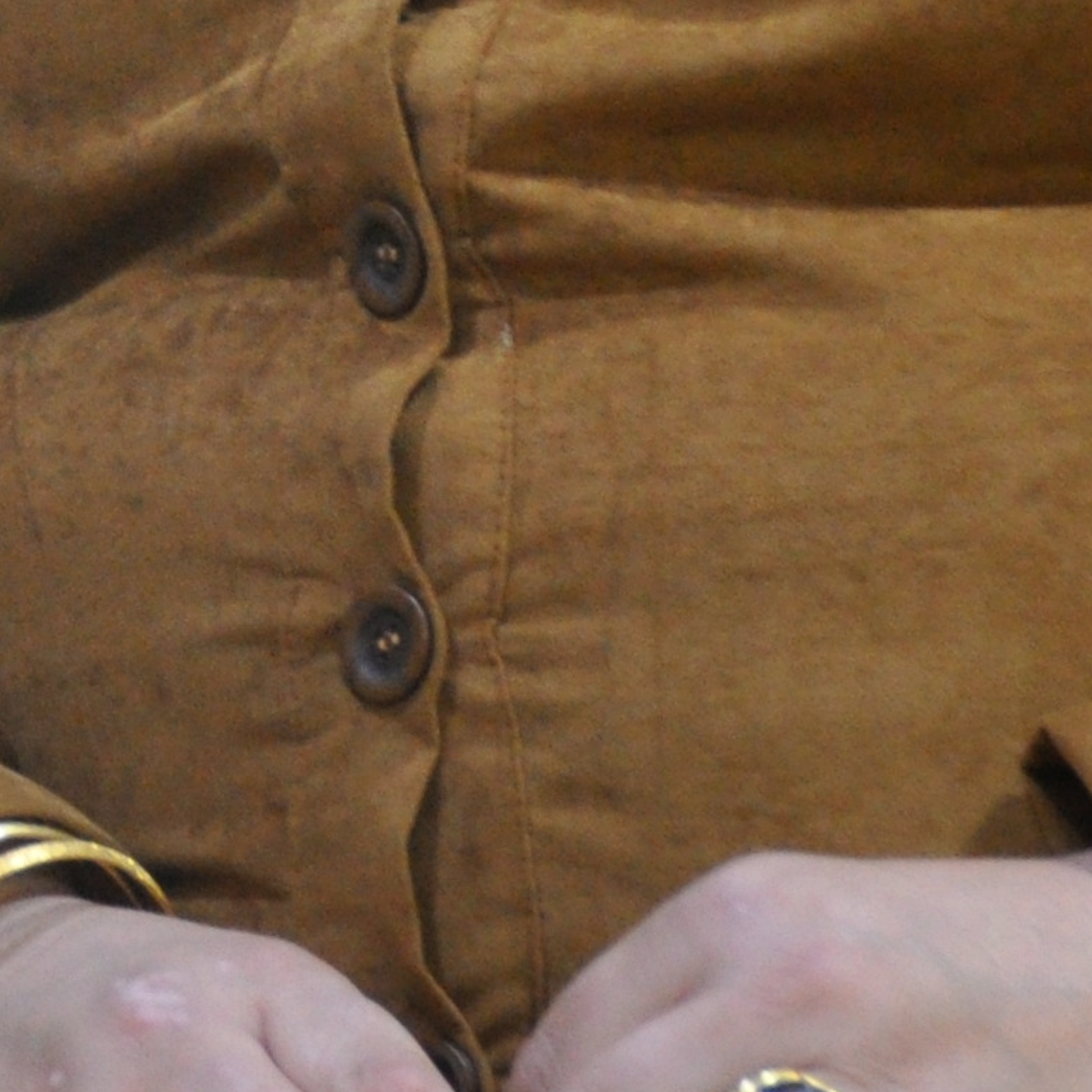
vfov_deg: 6.4
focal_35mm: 269
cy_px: -742
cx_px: -331
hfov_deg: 6.5
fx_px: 9601
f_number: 5.6
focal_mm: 38
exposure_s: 1/30
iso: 1000
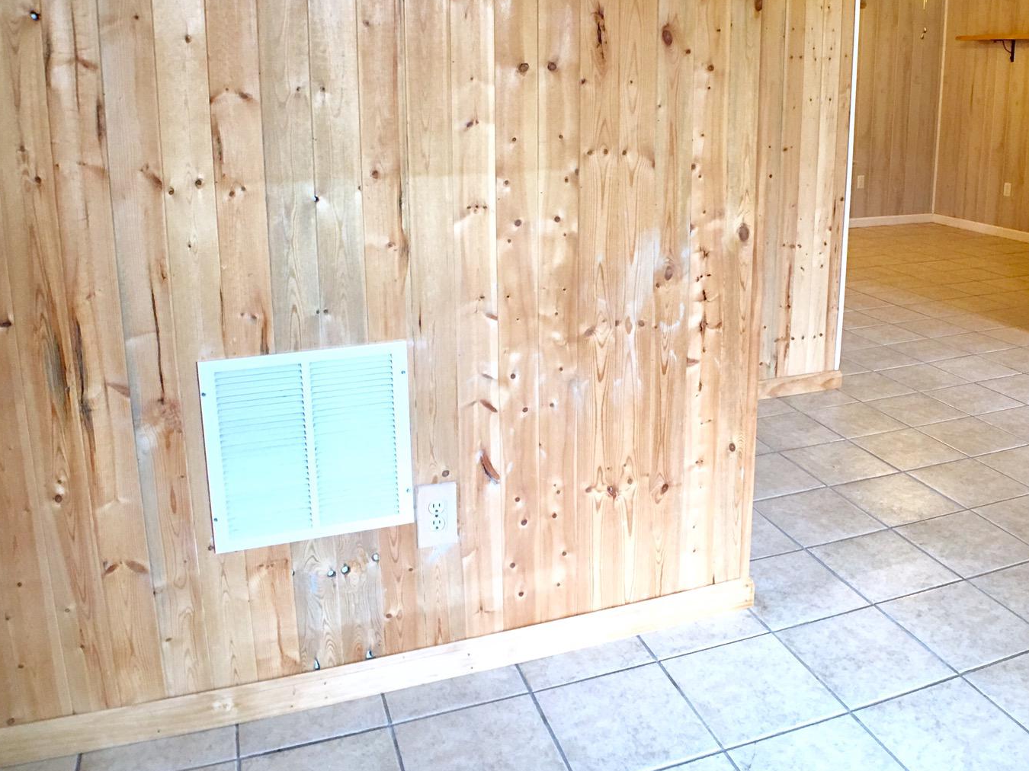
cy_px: 240
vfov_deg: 32.5
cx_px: 564
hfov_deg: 42.9
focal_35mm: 44
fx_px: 1308
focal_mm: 4.15
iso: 50
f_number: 2.2
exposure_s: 1/15
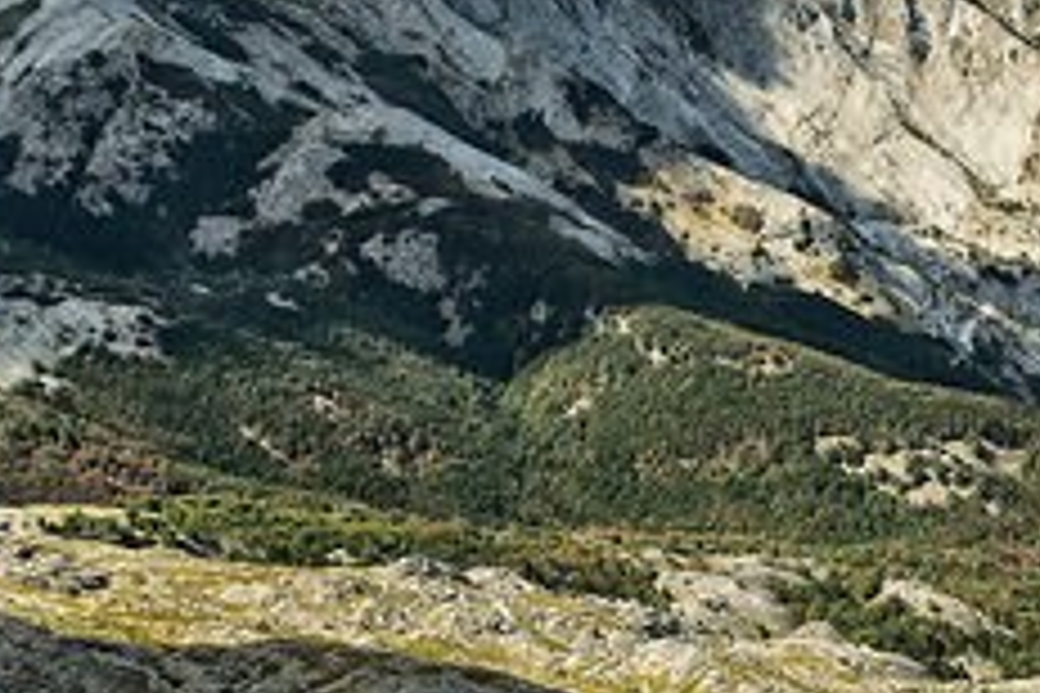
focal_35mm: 70
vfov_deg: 19.4
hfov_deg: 25.5
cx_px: 1288
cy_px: 270
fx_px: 2022
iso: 100
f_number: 7.1
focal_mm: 18
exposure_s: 1/160
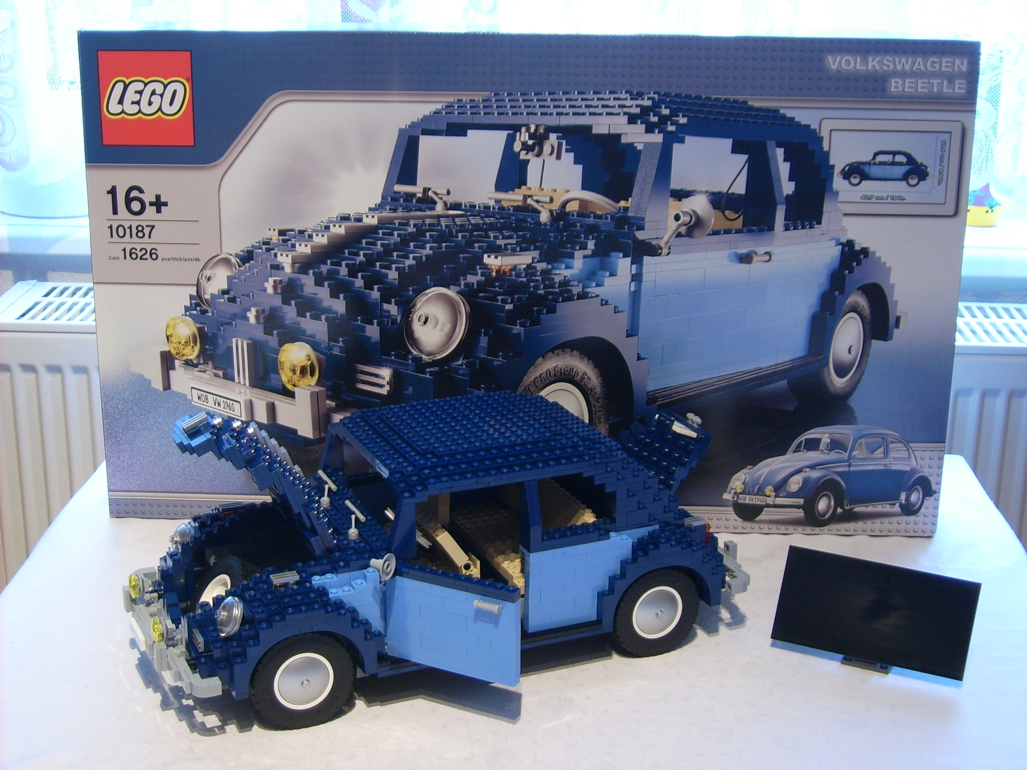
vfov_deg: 26.6
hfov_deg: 34.9
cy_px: 385
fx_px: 1632
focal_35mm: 55
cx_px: 514
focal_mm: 9.16
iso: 50
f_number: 3.4
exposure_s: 1/5
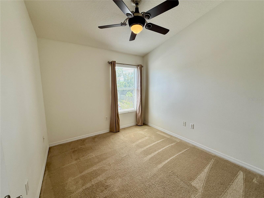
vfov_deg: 85.7
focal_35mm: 14
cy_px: 99
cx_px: 132
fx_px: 107
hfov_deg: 102.1
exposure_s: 1/137
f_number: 2.2
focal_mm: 2.22
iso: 64
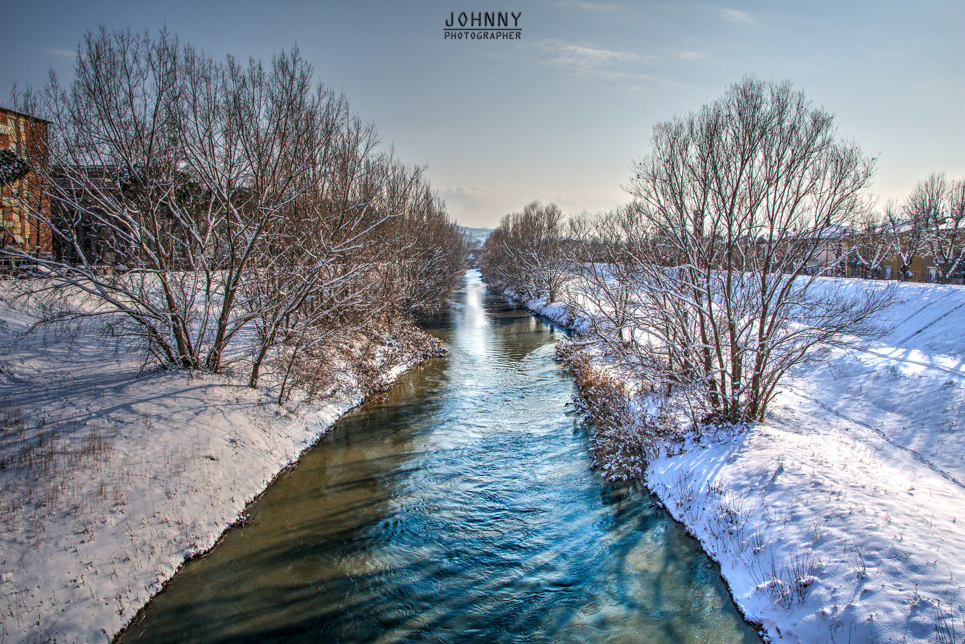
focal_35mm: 26
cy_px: 322
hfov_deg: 70.4
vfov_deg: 50.4
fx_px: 684
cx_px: 482
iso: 100
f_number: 11
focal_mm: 17
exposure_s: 1/250
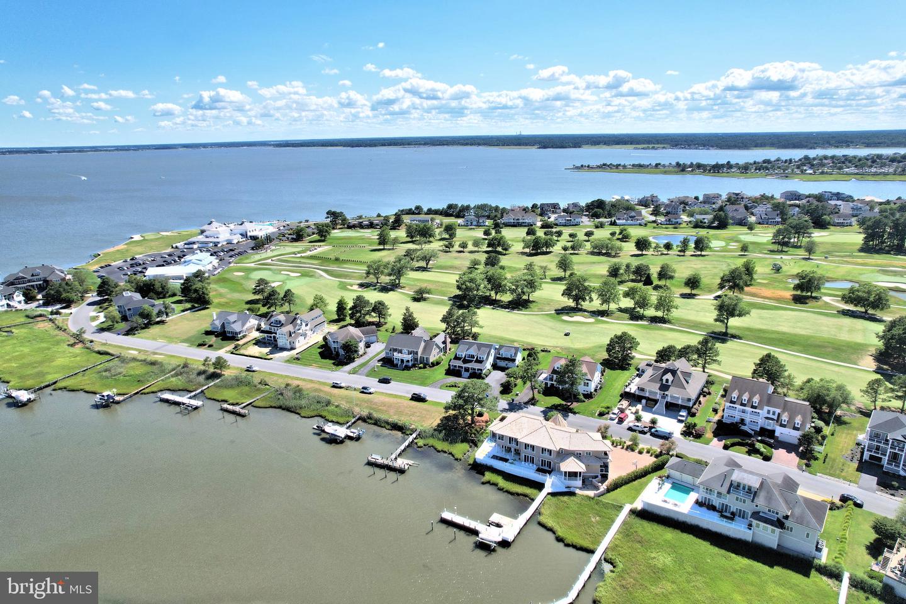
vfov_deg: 57.2
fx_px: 554
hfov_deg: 78.6
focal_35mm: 22
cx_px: 453
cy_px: 302
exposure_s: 1/2000
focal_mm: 8.38
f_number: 2.8
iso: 100
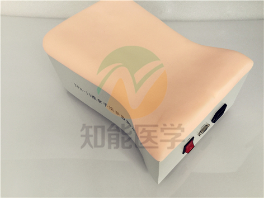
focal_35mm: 29
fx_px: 221
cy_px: 99
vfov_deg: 48.2
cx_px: 132
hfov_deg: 61.7
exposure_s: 1/33
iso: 64
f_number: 2.2
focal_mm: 4.15
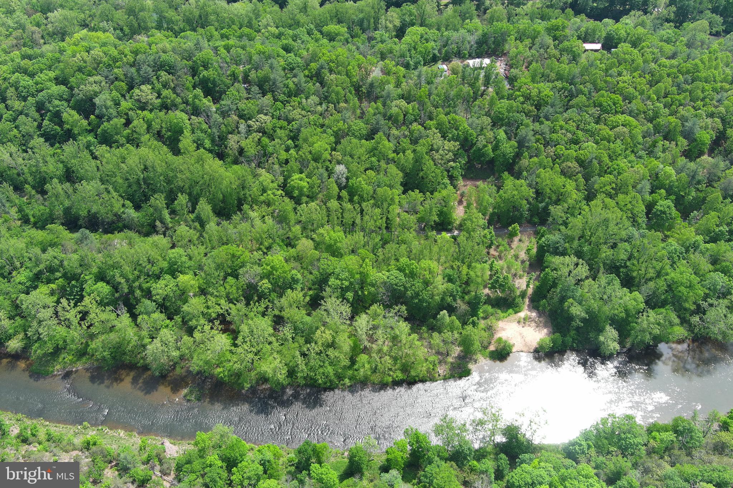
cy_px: 244
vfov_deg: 45.0
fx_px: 590
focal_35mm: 29
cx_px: 366
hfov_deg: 63.7
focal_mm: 10.57
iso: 100
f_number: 2.8
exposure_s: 1/294
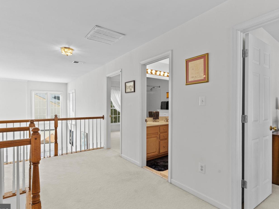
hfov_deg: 84.7
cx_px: 138
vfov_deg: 68.7
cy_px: 107
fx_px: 153
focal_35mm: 19
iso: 640
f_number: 9
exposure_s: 1/30
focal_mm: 17
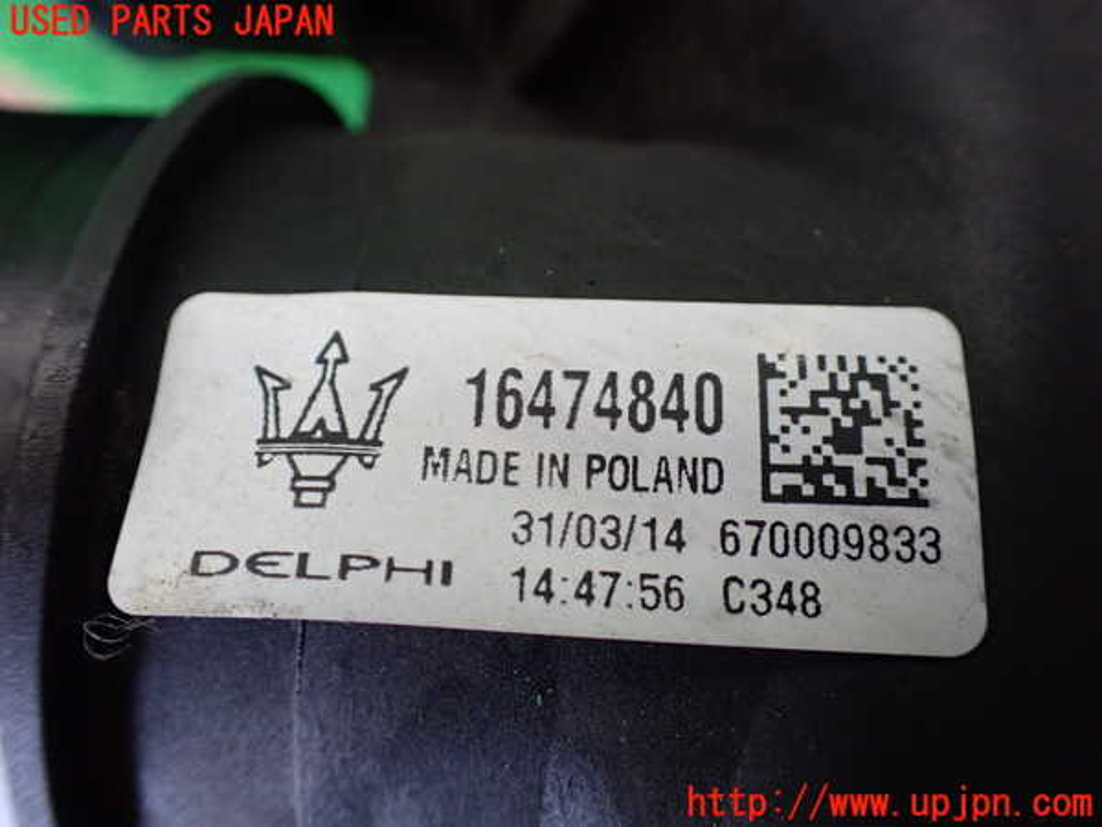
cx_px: 551
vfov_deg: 46.8
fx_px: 955
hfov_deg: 60.0
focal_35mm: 30
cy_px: 414
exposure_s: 1/125
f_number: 2.3
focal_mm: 5.4
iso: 500
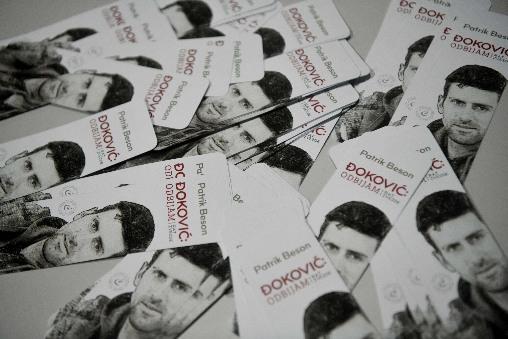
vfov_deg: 27.0
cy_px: 170
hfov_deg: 39.6
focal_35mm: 50
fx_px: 706
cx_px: 254
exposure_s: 1/125
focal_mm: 50
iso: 1250
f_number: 2.8
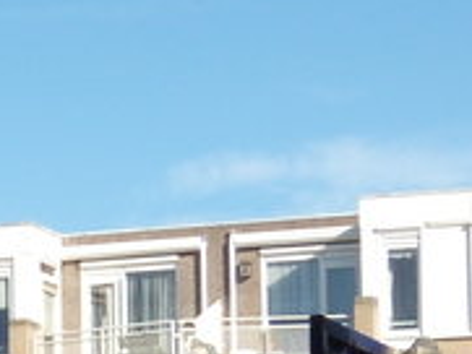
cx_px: -229
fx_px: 2783
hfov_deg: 9.4
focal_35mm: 204
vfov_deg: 7.0
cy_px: 721
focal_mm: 6.4
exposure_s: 1/160
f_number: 8.5
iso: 80
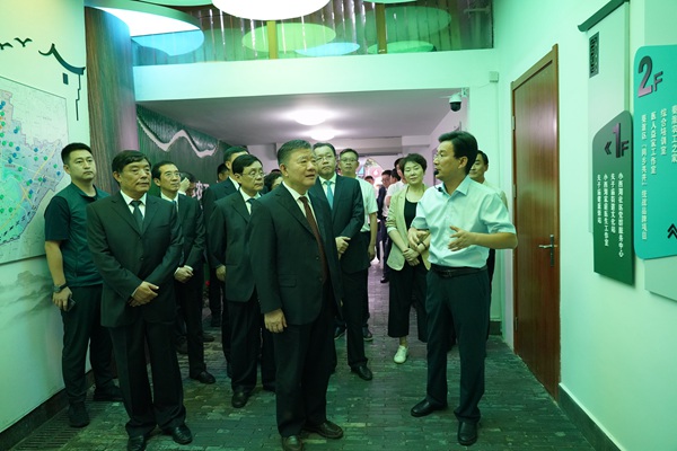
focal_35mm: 24
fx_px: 451
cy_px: 226
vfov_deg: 53.1
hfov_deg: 73.7
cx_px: 338
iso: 4000
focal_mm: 24
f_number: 4
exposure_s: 1/160
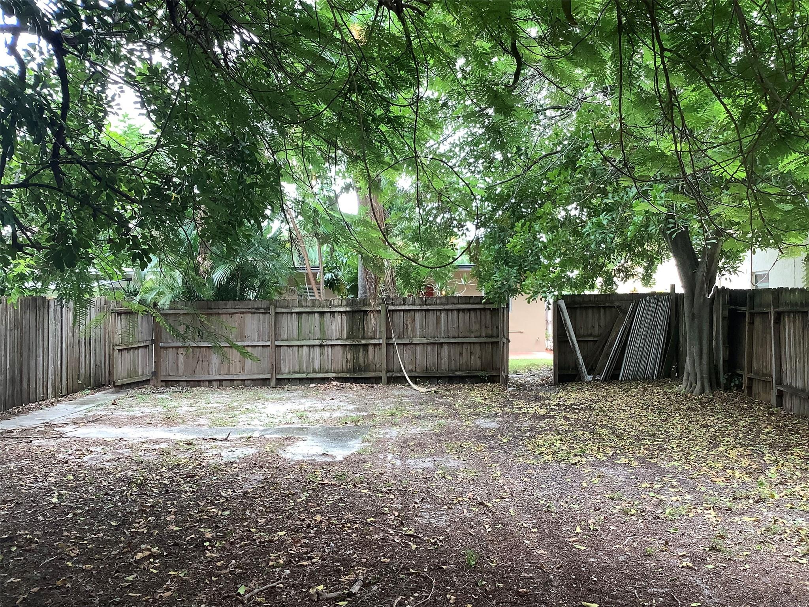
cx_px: 404
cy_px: 304
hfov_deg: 58.4
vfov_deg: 45.4
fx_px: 724
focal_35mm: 31
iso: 64
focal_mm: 3.3
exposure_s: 1/60
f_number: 2.4
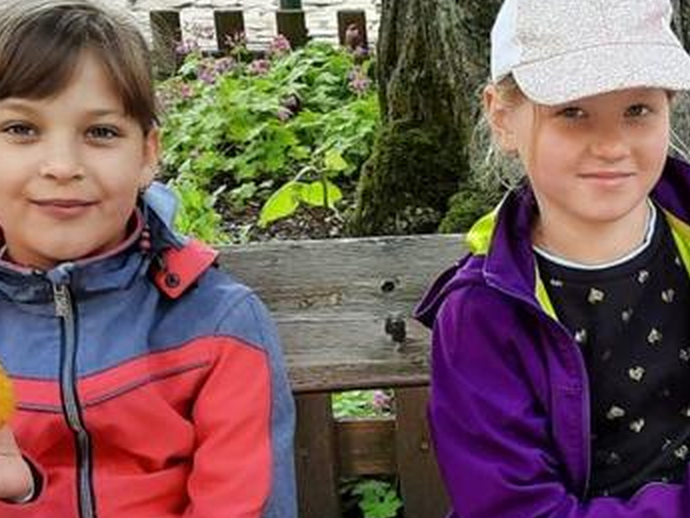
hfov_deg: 19.5
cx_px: 720
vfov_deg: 15.1
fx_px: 1934
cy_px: 476
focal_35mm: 97
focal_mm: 4.6
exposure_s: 1/116
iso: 32
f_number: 2
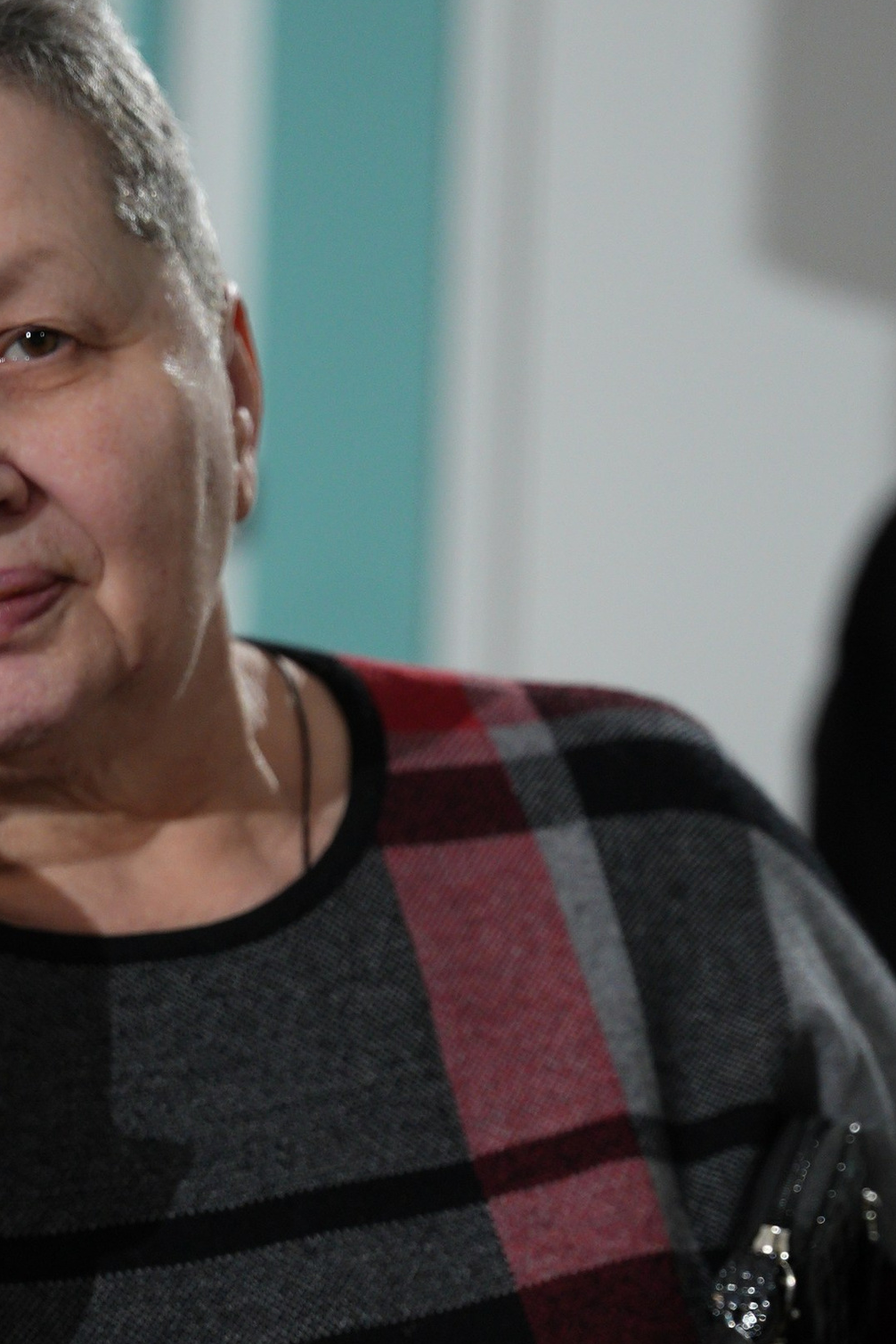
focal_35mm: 140
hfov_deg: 9.7
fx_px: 5236
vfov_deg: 14.5
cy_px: 1207
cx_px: 124
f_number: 2.8
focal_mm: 55.1
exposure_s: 1/160
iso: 1250
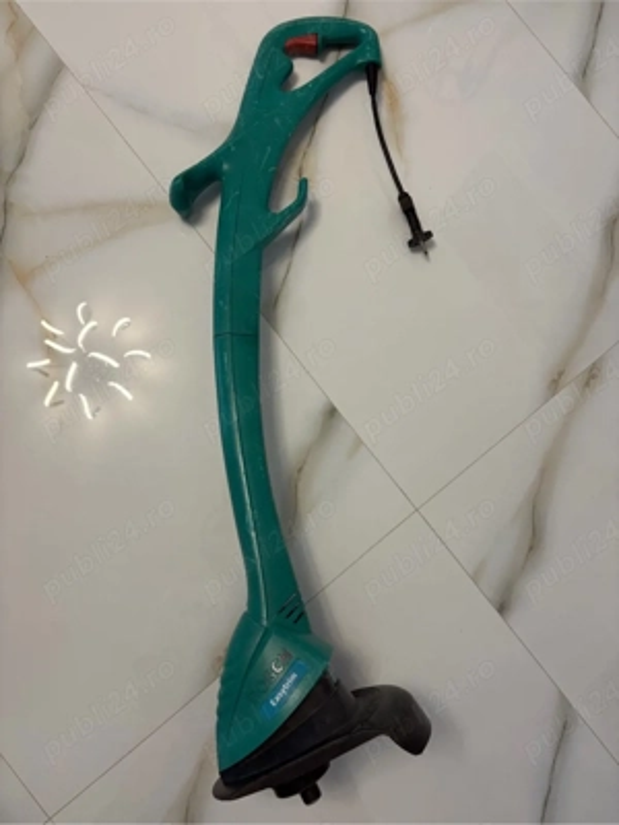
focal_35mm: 26
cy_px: 412
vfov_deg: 67.3
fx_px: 620
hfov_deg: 53.1
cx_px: 310
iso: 125
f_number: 1.6
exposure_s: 1/100
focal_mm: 5.96
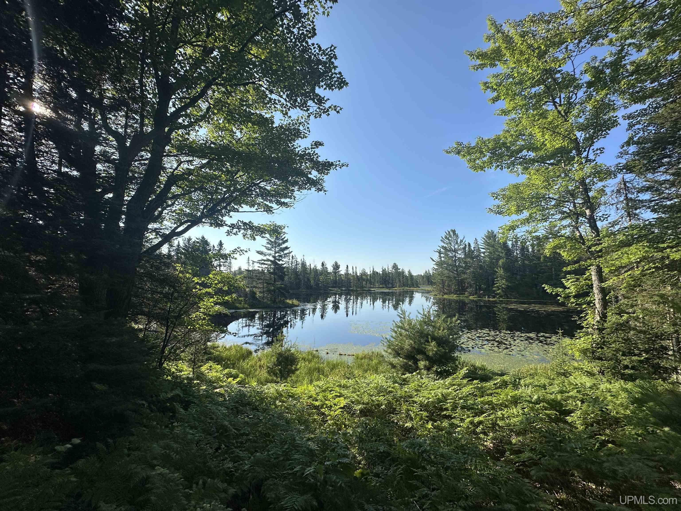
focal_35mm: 14
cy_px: 256
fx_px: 275
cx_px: 340
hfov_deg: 102.1
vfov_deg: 85.7
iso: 50
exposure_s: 1/2398
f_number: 2.2
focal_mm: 2.22
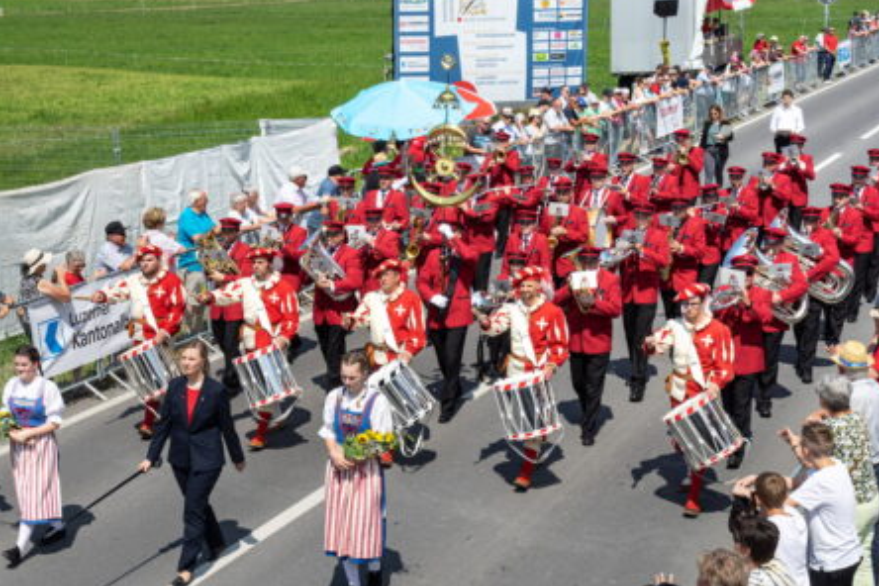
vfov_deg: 21.6
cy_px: 321
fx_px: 1538
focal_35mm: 63
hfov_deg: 31.7
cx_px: 325
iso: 100
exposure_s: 1/250
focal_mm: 43
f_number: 13
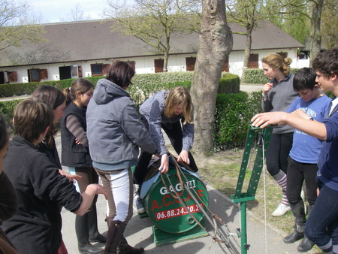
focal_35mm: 38
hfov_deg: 49.0
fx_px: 371
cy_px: 127
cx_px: 169
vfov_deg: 37.8
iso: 64
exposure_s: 1/100
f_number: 6.6
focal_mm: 6.3
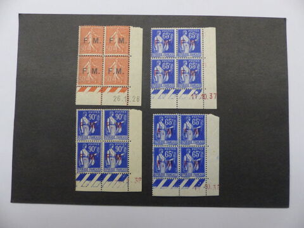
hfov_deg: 69.4
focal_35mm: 25
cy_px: 114
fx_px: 220
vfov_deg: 54.9
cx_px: 152
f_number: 2.8
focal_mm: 4.5
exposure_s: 1/60
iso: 250
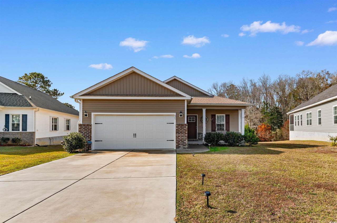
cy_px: 112
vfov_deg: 67.2
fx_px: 168
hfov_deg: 90.1
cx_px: 168
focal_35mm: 18
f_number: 6.3
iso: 100
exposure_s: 1/160
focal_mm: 12
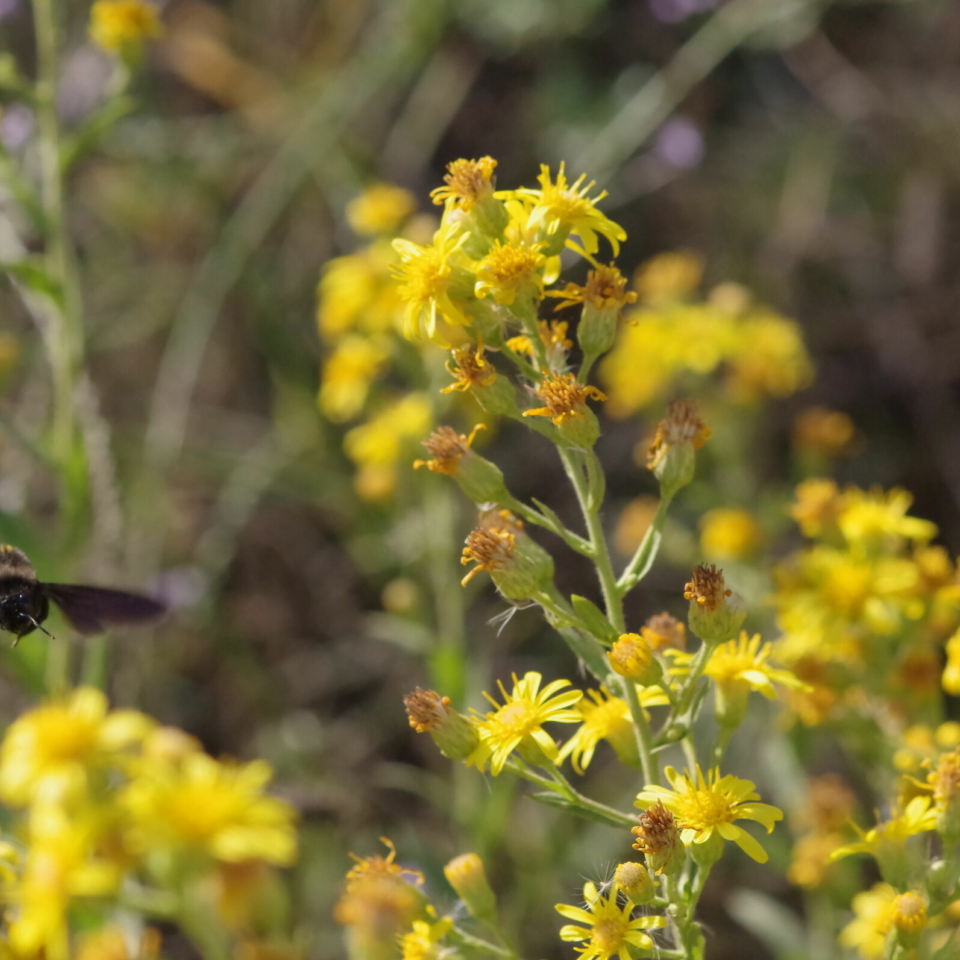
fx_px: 4016
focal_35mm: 128
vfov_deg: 13.6
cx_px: 245
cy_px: 478
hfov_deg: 13.6
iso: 4000
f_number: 8
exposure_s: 1/3200
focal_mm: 100
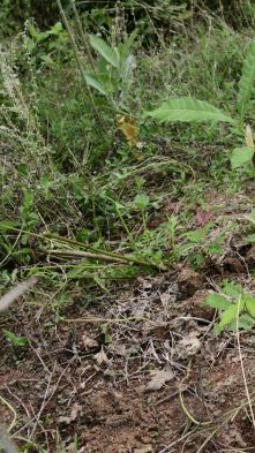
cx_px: 292
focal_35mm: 56
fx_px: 673
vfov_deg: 37.2
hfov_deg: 20.3
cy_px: 228
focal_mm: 35
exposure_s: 1/100
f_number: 11
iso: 125
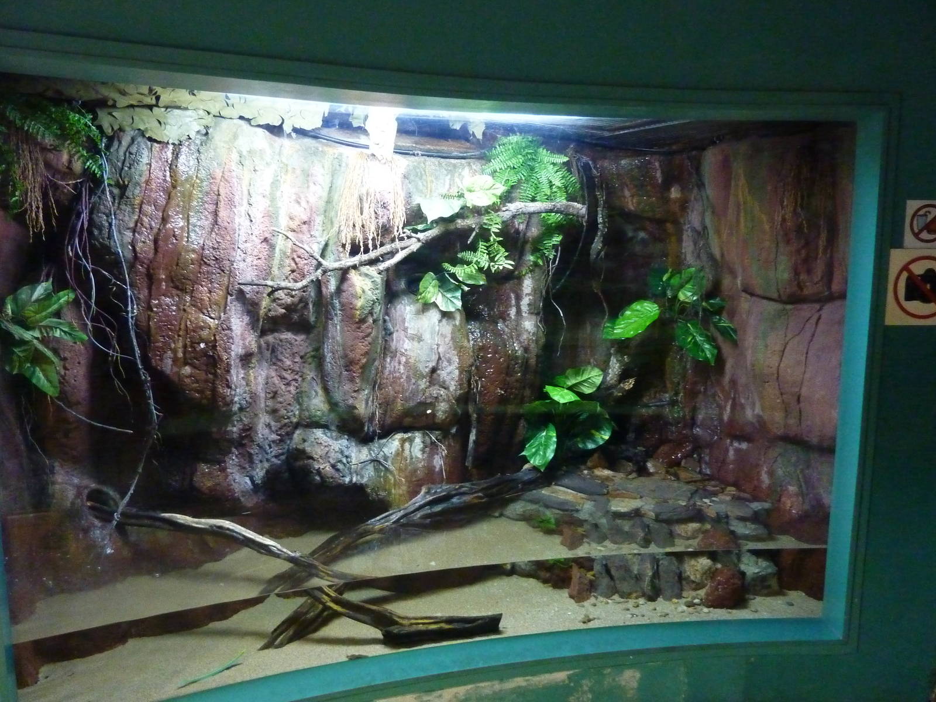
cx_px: 468
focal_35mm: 25
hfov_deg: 69.4
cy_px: 351
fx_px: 676
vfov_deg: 54.9
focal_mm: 4.1
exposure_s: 1/15
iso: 800
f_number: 3.3
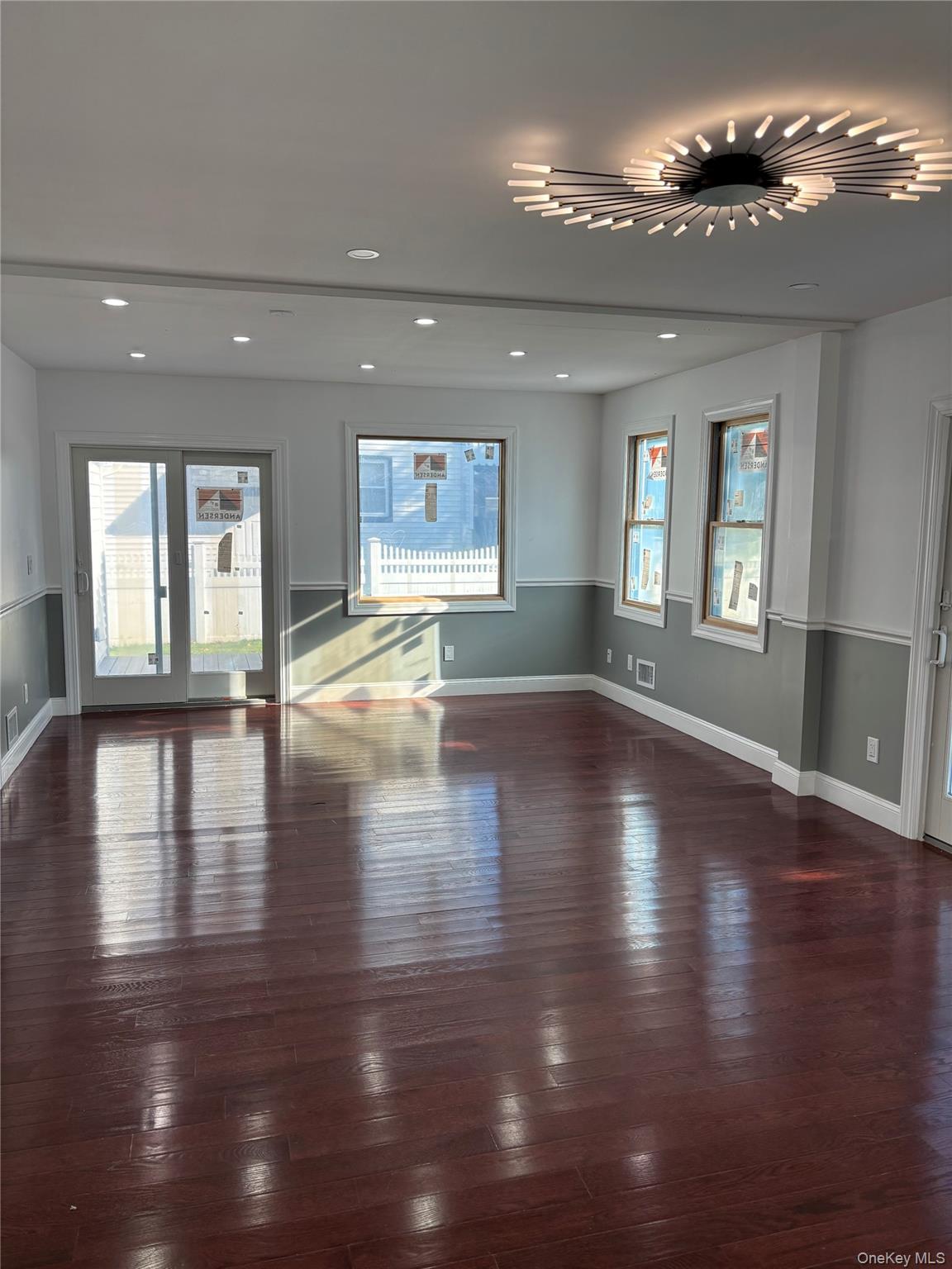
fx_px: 953
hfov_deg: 53.1
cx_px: 476
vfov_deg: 67.3
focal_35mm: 26
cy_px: 634
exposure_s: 1/274
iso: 50
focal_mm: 5.96
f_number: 1.6
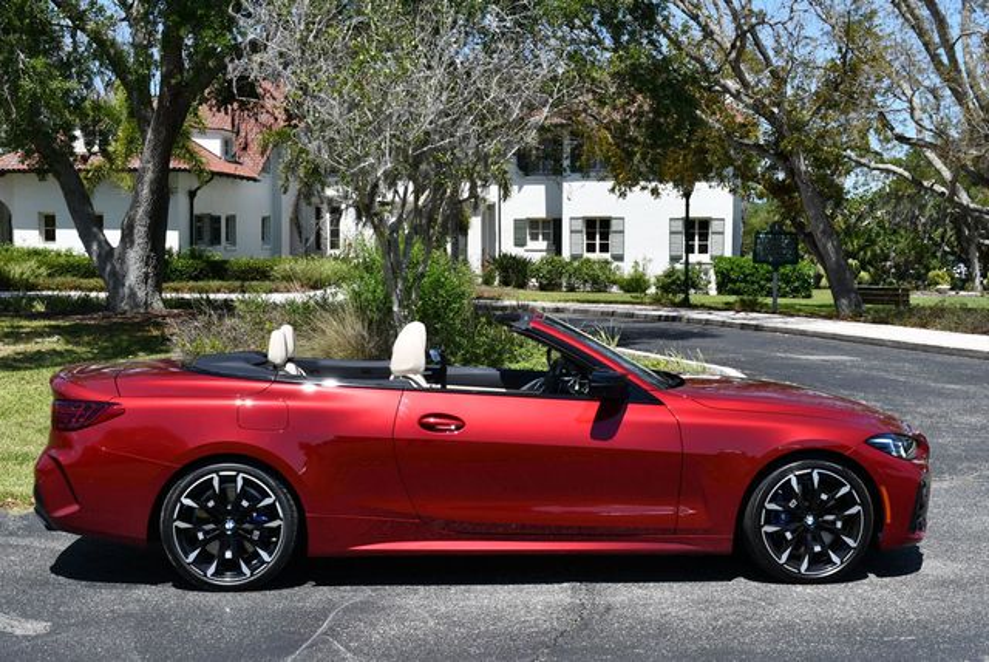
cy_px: 331
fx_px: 1430
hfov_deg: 38.2
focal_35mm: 52
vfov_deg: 26.0
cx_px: 494
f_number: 8
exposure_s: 1/250
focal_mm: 26
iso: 110
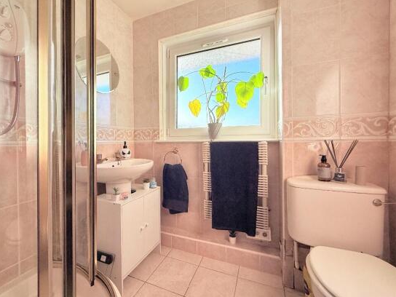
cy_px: 142
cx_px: 185
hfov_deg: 98.0
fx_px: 172
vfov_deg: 81.7
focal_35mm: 15
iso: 64
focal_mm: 2.22
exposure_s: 1/271
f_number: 2.2
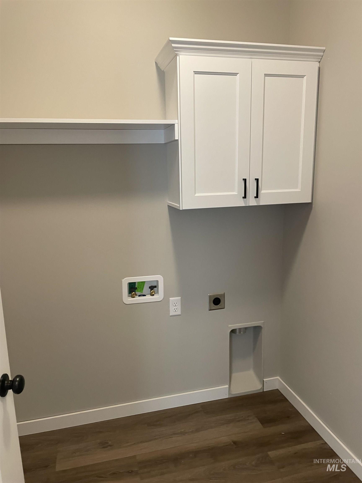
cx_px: 181
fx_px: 363
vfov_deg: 67.3
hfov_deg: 53.1
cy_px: 242
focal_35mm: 26
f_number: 1.6
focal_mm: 4.2
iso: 125
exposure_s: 1/60
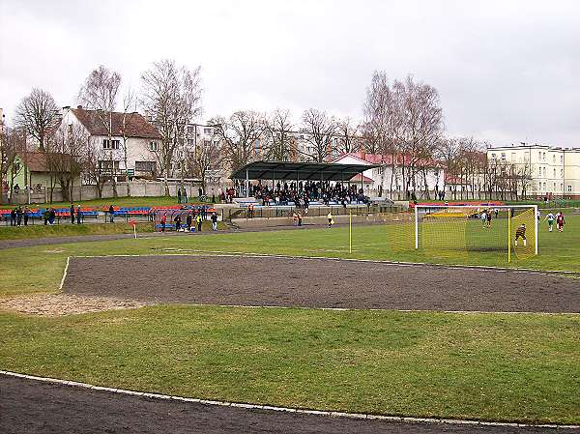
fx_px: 753
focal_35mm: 45
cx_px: 290
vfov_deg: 32.1
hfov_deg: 42.1
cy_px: 217
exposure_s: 1/310
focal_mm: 7.6
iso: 80
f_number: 3
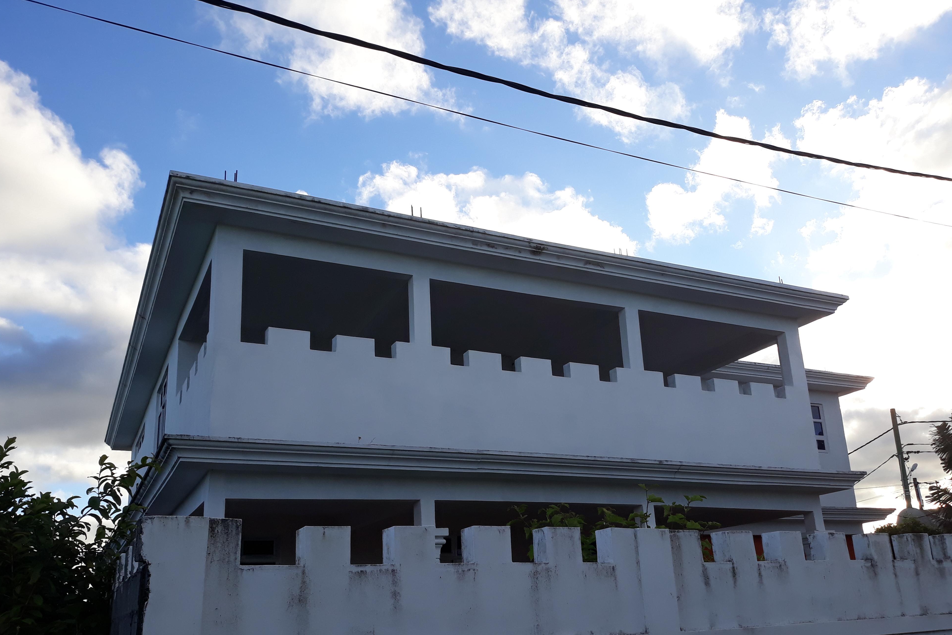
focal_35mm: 30
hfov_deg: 61.9
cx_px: 482
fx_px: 793
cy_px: 366
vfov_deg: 43.5
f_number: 1.7
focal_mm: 3.71
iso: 40
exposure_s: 1/912
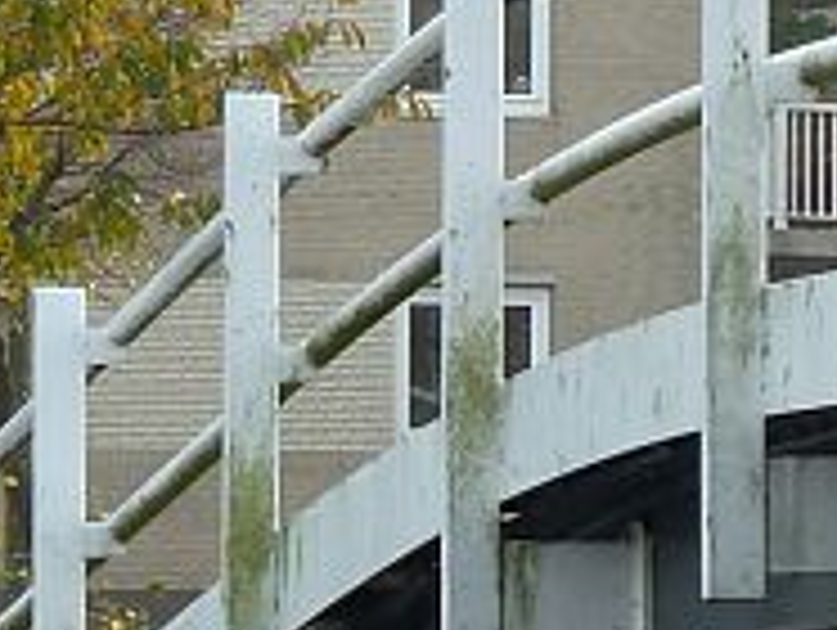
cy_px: 882
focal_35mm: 429
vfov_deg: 3.5
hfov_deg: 4.5
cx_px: 1692
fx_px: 10386
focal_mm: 12.8
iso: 80
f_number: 4.2
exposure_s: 1/60
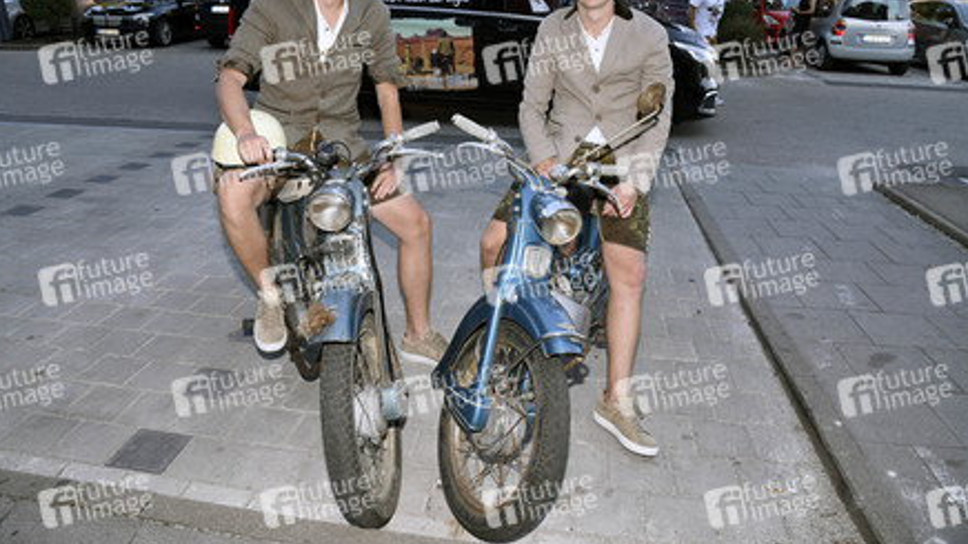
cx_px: 481
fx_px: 667
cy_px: 224
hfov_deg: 71.9
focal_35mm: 26
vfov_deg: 44.2
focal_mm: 24
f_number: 8
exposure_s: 1/160
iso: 500
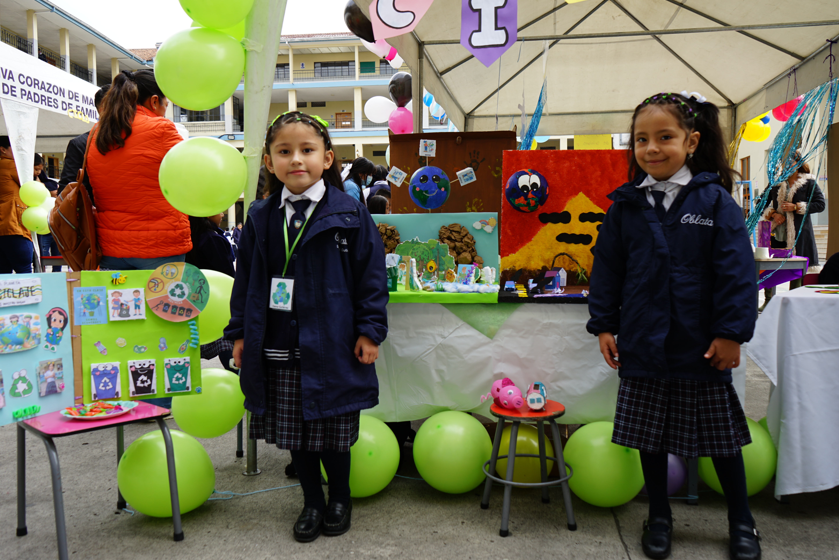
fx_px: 676
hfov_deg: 63.6
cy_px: 274
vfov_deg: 45.0
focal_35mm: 29
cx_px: 431
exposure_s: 1/60
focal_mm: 28
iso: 100
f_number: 6.3
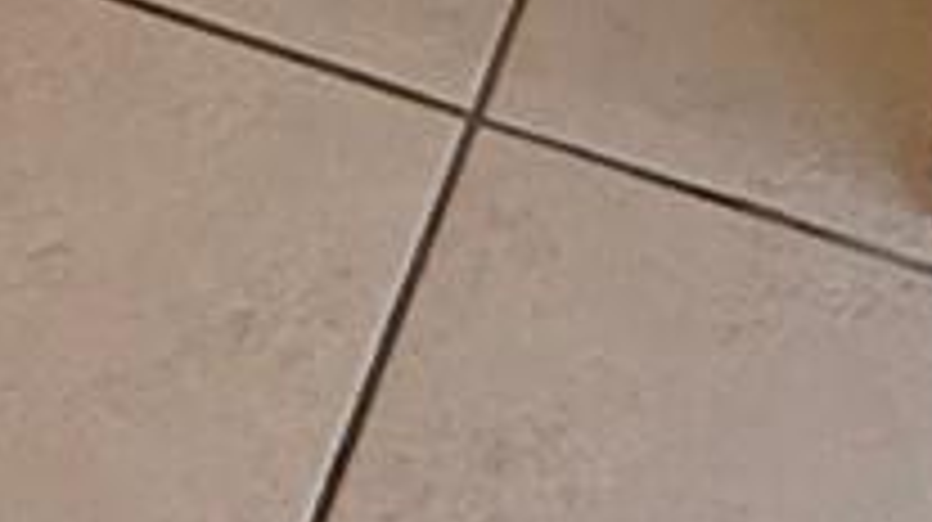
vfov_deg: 6.6
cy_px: -1912
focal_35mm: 118
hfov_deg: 17.4
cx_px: -153
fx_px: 2913
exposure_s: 1/60
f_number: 2.2
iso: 250
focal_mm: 2.22
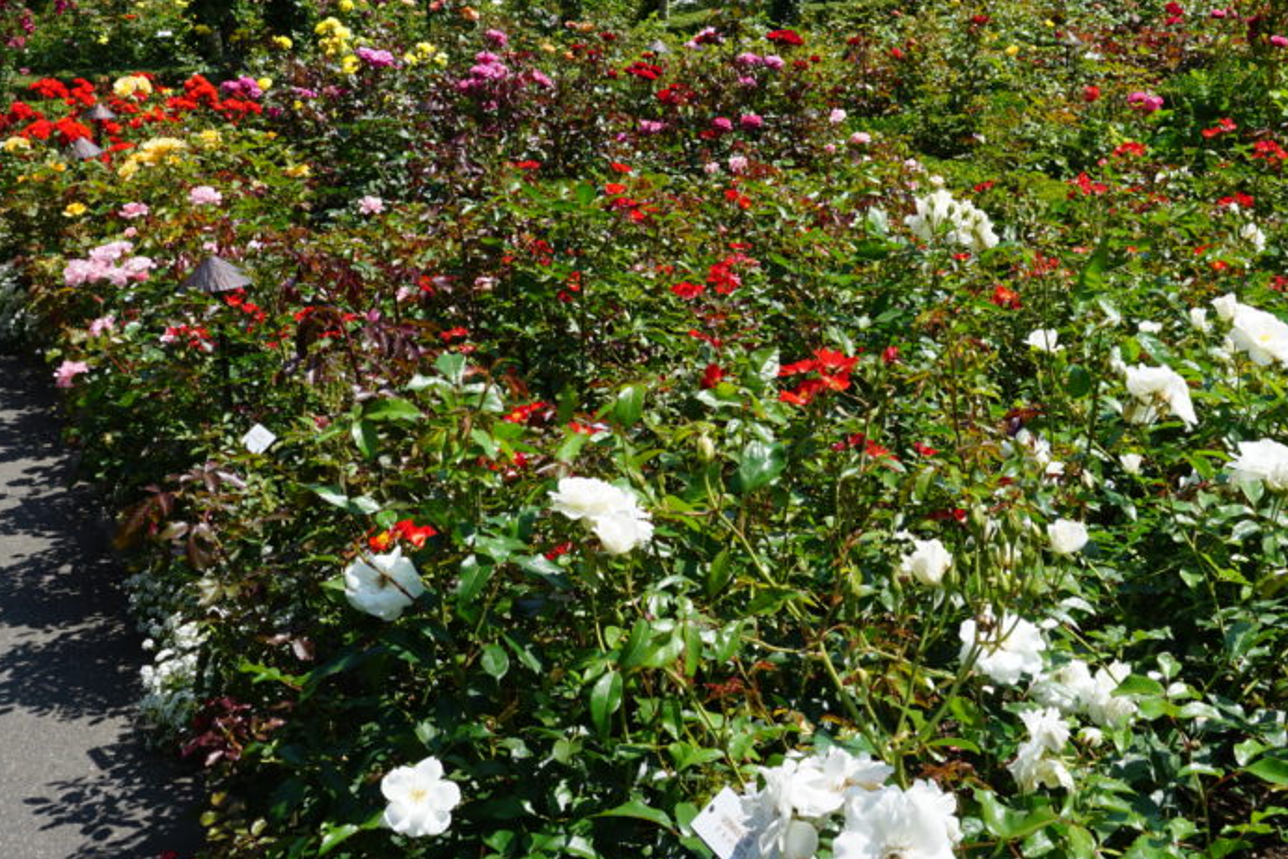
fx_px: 1789
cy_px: -30
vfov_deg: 25.5
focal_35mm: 50
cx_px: 766
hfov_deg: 39.4
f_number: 11
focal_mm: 16
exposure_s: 1/125
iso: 100
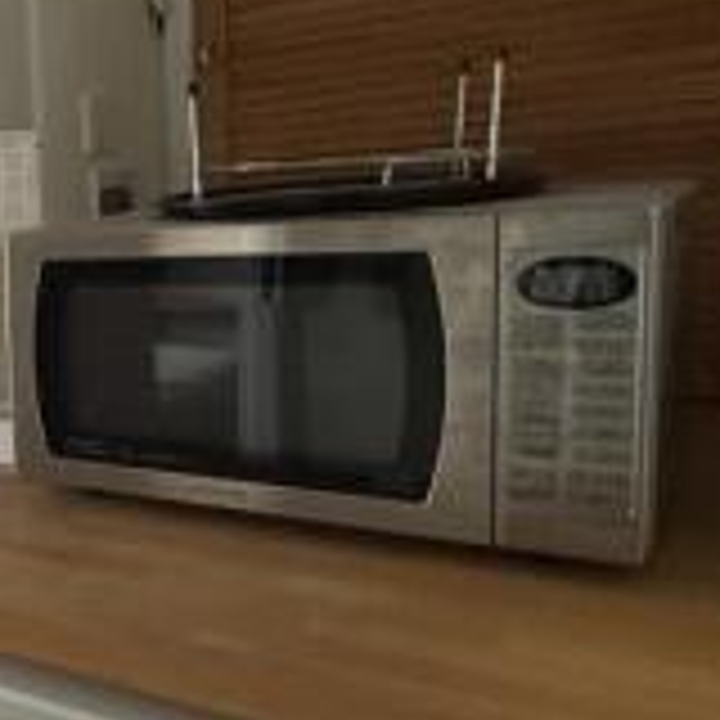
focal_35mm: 45
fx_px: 1059
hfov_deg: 25.5
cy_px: 340
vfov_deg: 37.5
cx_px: -421
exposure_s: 1/99
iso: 320
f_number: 2.2
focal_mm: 2.22
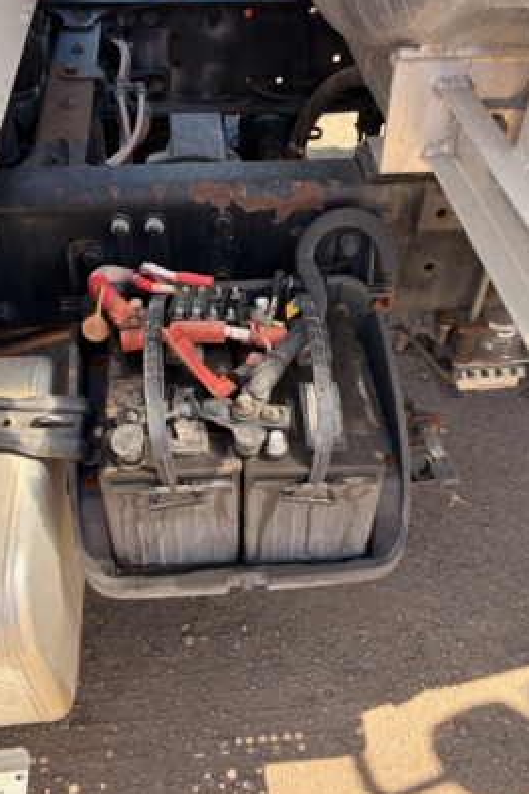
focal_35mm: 33
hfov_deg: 40.0
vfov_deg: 57.2
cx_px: 254
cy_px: 398
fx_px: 727
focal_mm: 5.96
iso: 64
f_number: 1.6
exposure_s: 1/724
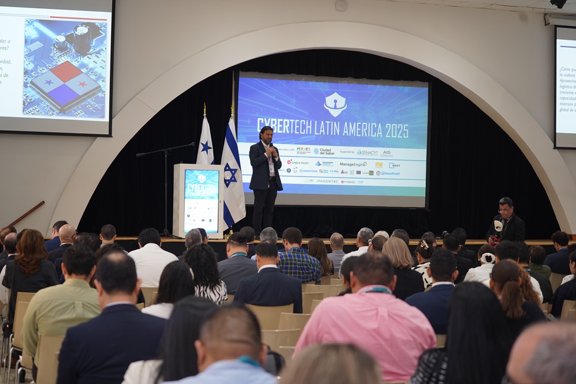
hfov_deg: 28.9
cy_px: 192
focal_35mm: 70
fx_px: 1120
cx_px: 288
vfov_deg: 19.4
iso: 1250
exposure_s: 1/80
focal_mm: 70
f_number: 4
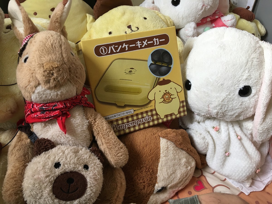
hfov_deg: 61.7
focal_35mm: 29
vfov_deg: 48.2
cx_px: 136
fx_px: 228
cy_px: 102
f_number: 2.2
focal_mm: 4.15
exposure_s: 1/30
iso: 25
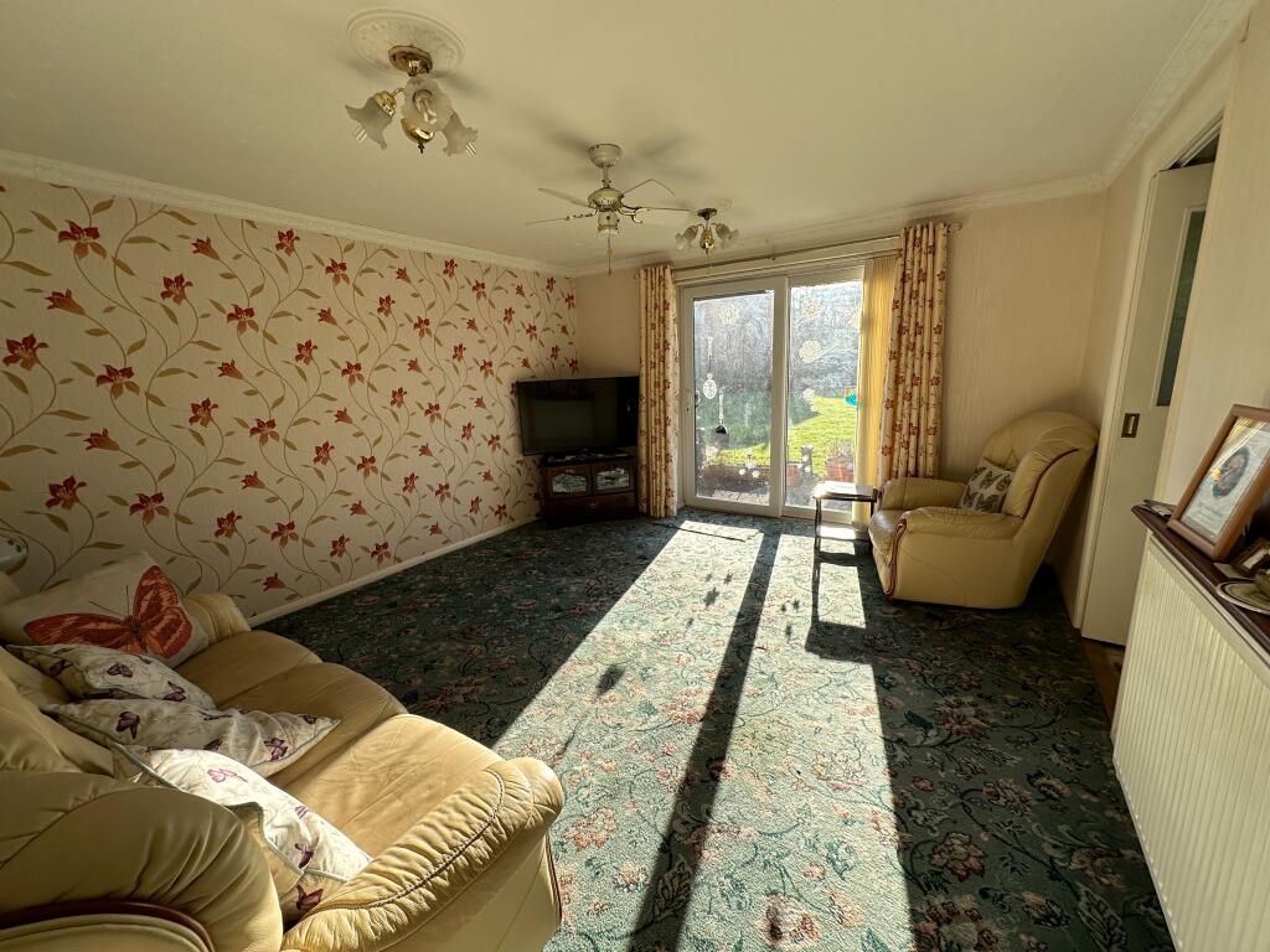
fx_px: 514
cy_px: 476
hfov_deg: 102.1
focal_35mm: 14
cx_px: 635
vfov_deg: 85.7
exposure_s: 1/515
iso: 40
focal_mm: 2.22
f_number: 2.2
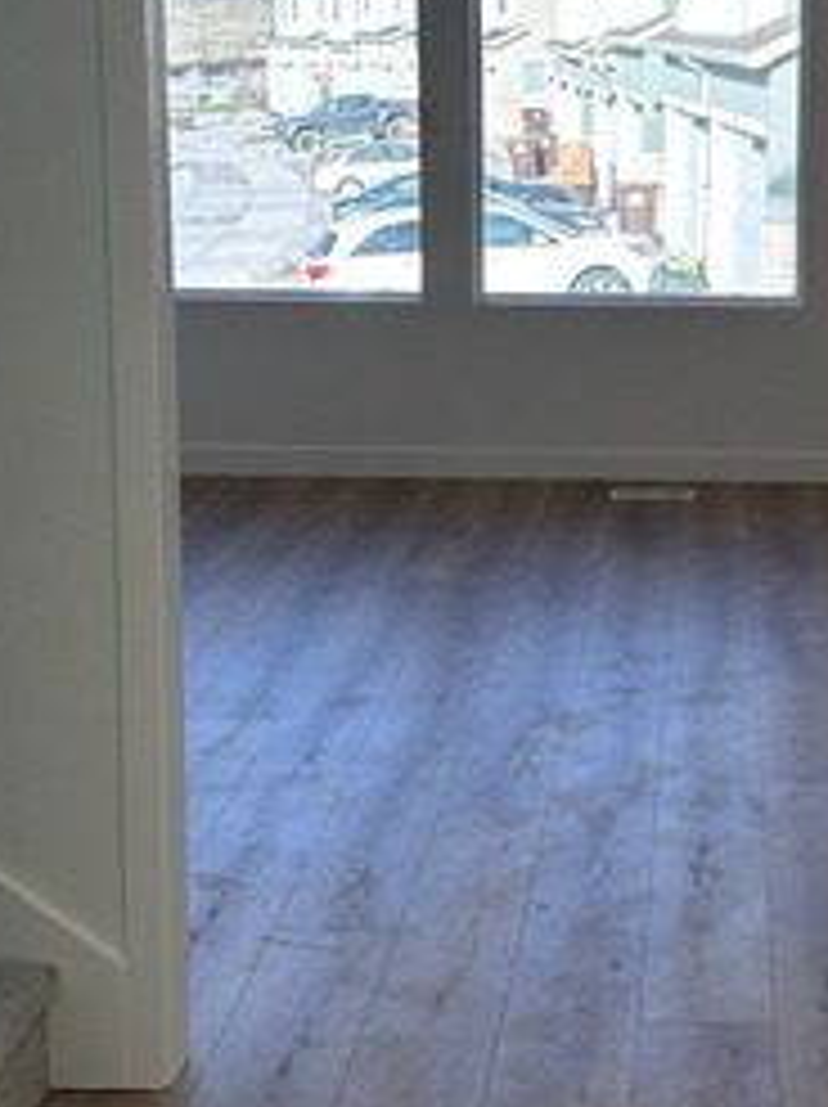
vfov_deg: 25.9
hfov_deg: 19.4
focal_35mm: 75
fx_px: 2396
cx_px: 652
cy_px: 400
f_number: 1.78
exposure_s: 1/521
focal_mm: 6.86
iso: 80
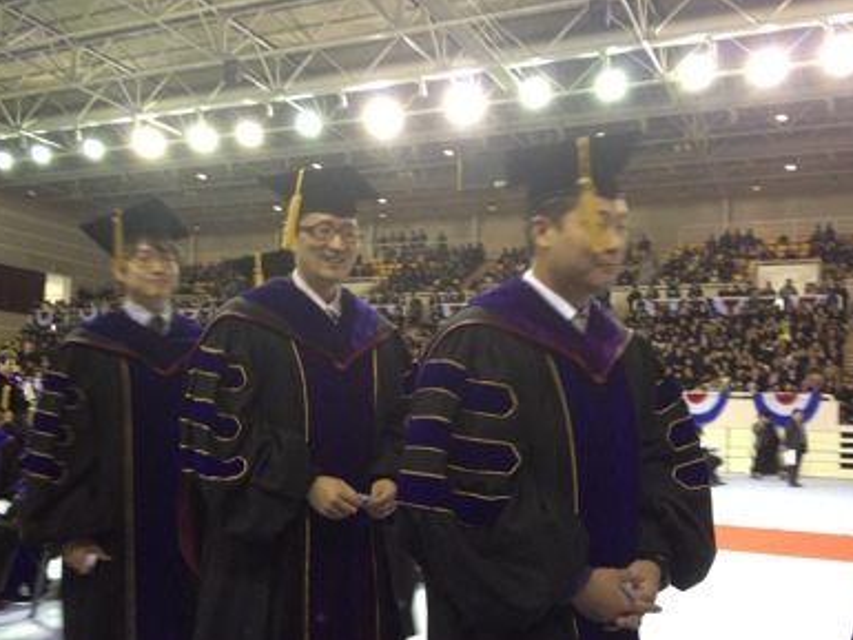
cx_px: 403
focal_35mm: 40
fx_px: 986
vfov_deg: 35.9
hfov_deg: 46.8
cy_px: 361
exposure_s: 1/20
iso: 100
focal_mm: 4.28
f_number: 2.4
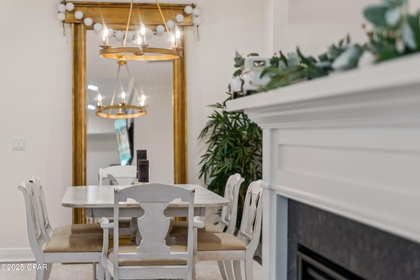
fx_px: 735
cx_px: 210
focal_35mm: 63
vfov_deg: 21.6
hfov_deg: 31.9
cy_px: 140
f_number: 2.8
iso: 200
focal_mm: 63
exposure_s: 1/100
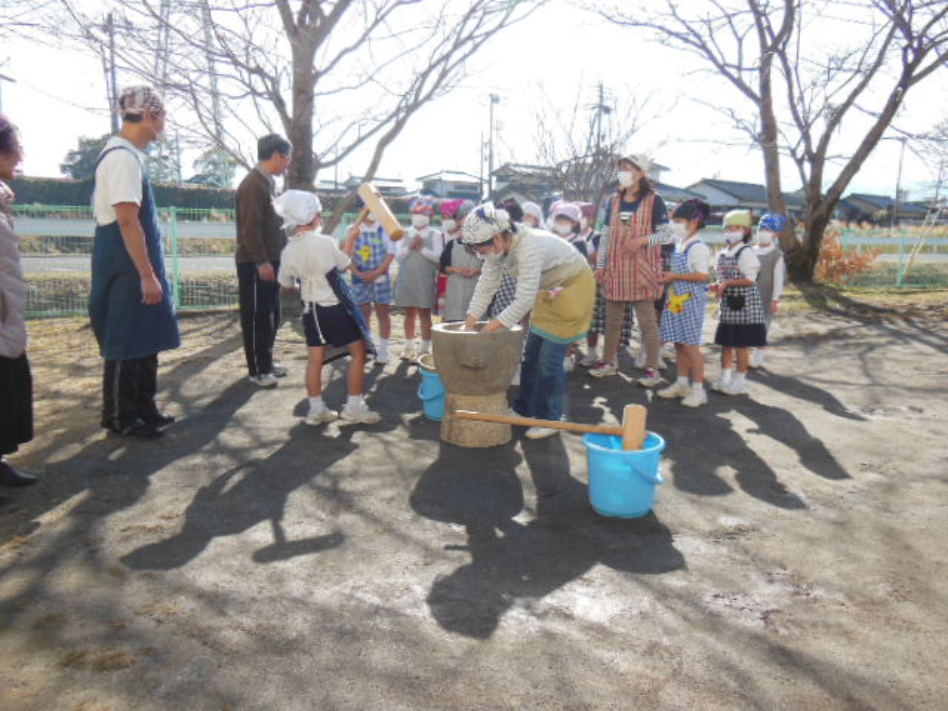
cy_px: 356
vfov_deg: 48.2
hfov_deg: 61.7
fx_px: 794
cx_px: 474
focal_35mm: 29
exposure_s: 1/500
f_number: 3.7
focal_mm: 5.2
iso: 125
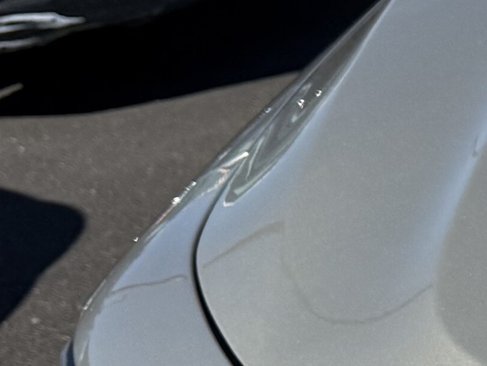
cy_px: 494
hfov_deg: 9.9
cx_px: 1267
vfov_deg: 8.7
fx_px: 2364
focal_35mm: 168
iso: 80
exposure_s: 1/6711
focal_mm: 6.76
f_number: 1.78
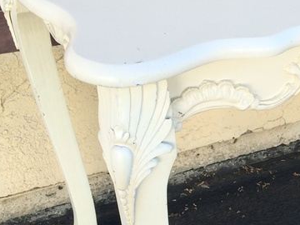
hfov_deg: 24.7
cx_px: 304
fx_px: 650
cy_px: 173
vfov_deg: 19.5
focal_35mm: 75
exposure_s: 1/427
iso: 32
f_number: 2.2
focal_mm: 4.12
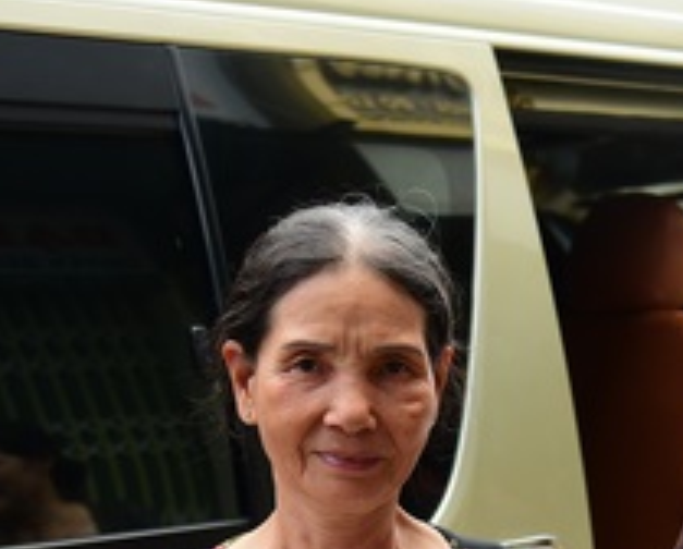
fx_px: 2066
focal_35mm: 102
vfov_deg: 14.9
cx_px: 641
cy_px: 523
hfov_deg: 18.4
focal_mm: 35
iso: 320
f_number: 4
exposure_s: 1/500
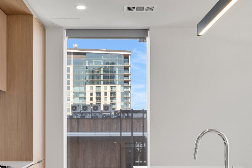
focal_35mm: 46
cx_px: 113
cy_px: 121
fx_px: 322
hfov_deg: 42.7
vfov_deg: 28.9
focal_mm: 29
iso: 320
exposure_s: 1/80
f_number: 9
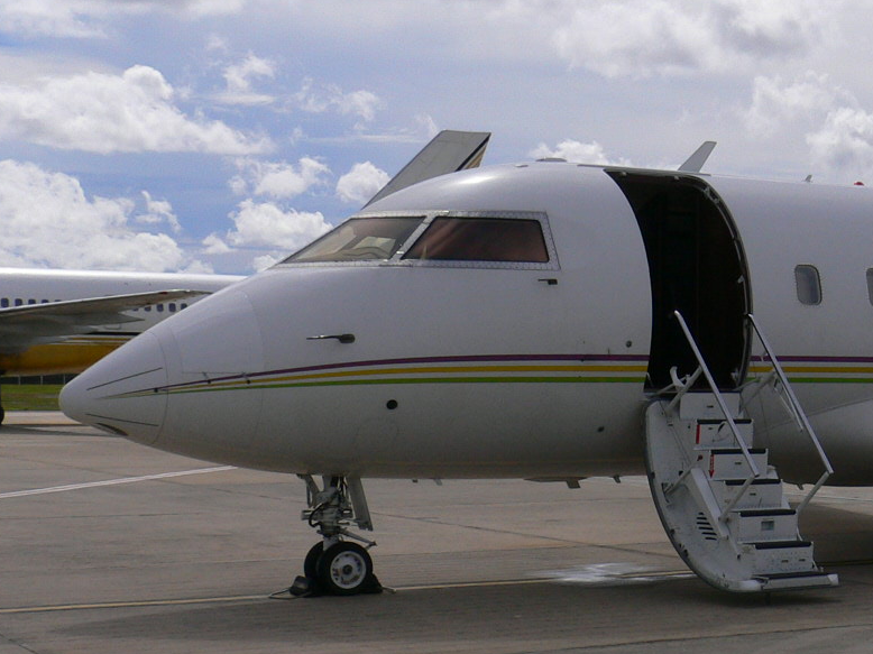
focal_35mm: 72
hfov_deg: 25.8
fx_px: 1815
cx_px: 845
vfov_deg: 20.4
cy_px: 335
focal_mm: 5.8
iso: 80
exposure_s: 1/1000
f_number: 5.6
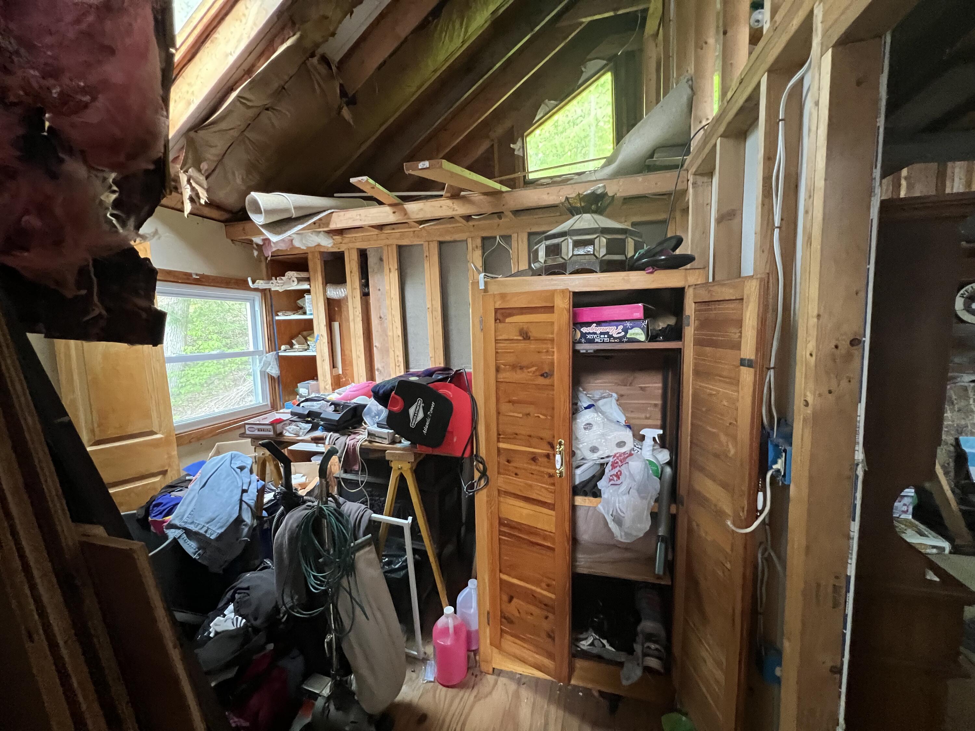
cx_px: 488
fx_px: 366
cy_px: 366
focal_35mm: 13
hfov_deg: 106.2
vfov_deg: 89.9
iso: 800
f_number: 1.8
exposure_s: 1/60
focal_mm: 1.57
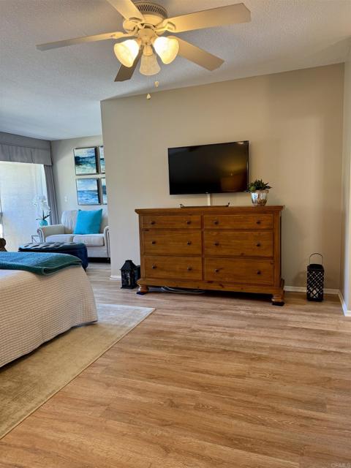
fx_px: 324
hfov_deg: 56.8
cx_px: 176
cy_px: 234
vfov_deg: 71.6
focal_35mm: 24
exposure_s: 1/60
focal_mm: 6.76
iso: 125
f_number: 1.78
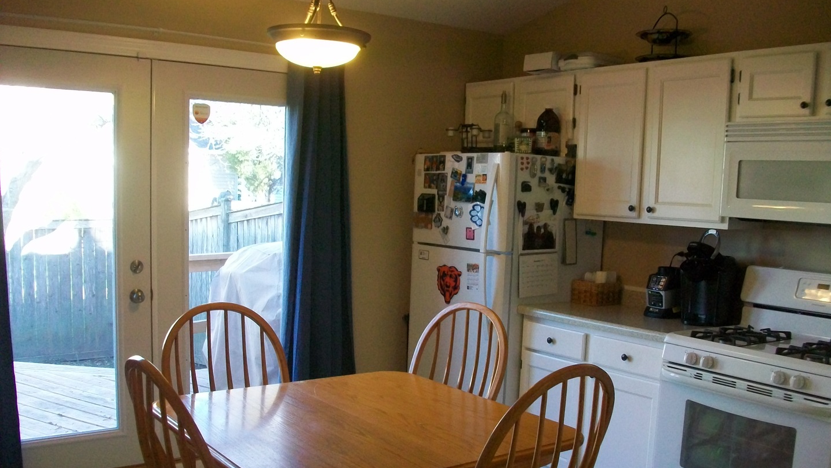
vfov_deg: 33.5
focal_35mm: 35
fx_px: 771
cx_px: 417
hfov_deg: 56.6
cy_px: 297
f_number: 2.8
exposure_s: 1/60
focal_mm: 5.7
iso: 273
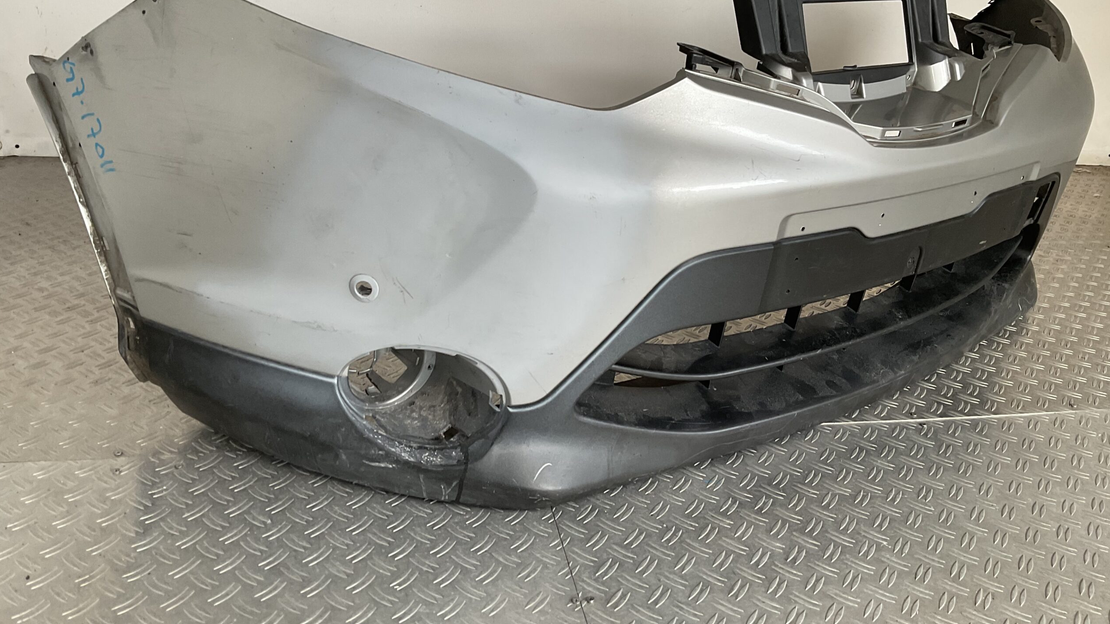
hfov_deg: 61.0
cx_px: 558
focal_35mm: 32
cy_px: 238
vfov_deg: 36.5
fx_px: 942
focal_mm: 3
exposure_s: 1/60
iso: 40
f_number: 1.8
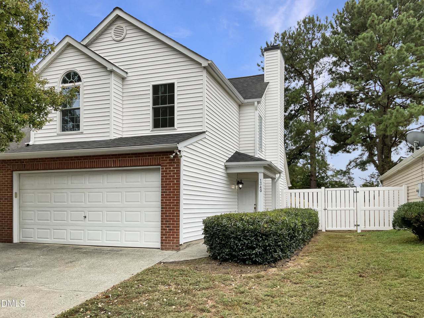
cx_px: 212
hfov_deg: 61.7
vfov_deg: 48.2
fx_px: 355
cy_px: 159
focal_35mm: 29
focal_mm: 3
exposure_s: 1/325
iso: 16
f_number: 1.8
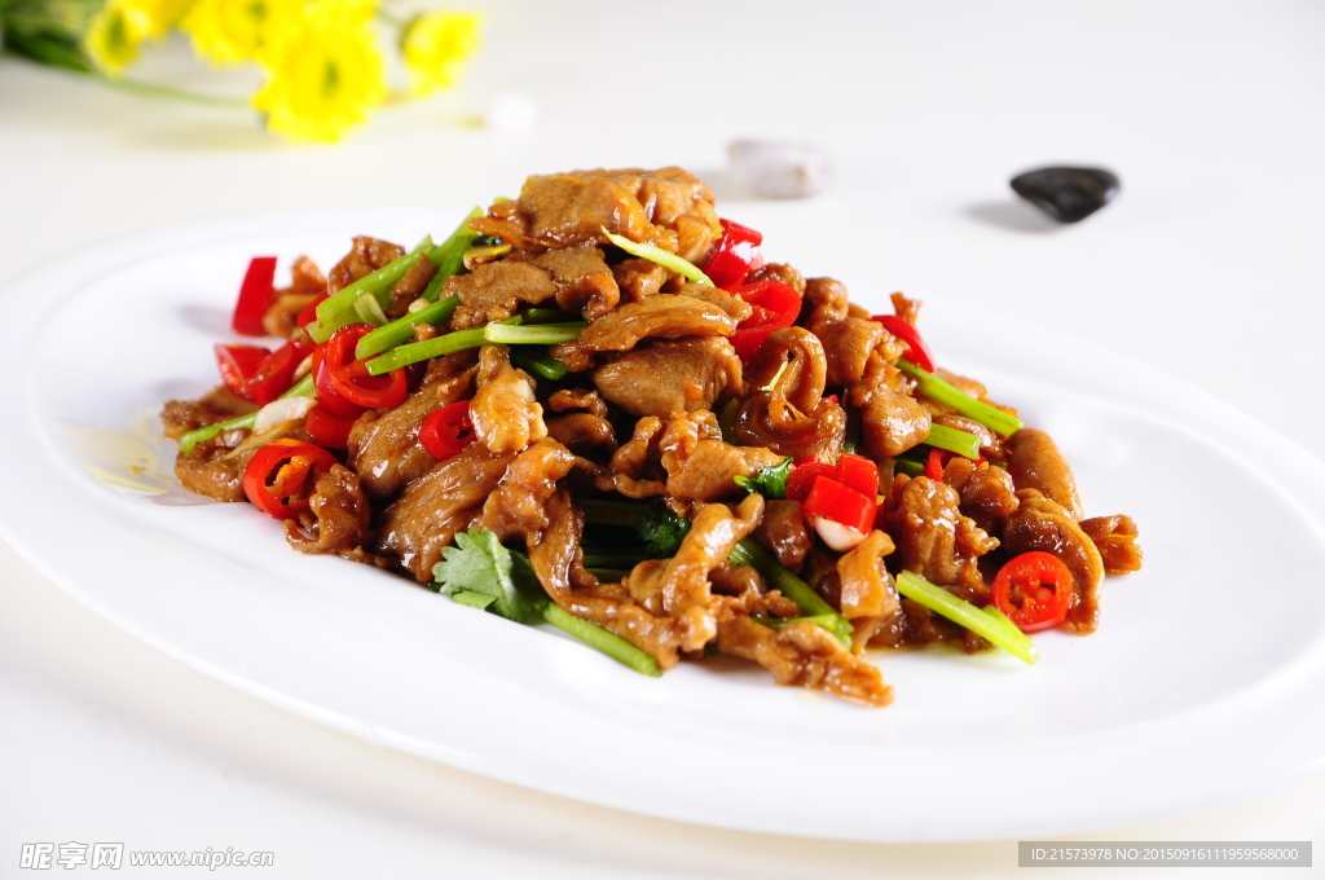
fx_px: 3970
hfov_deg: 18.9
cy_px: 440
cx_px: 662
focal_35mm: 108
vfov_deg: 12.6
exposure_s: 1/200
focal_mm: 72
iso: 200
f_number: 6.3
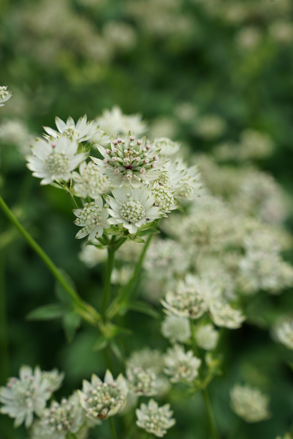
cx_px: 146
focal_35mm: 75
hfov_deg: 18.2
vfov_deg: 27.0
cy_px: 220
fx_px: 915
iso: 100
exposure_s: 1/160
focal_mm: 75
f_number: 8
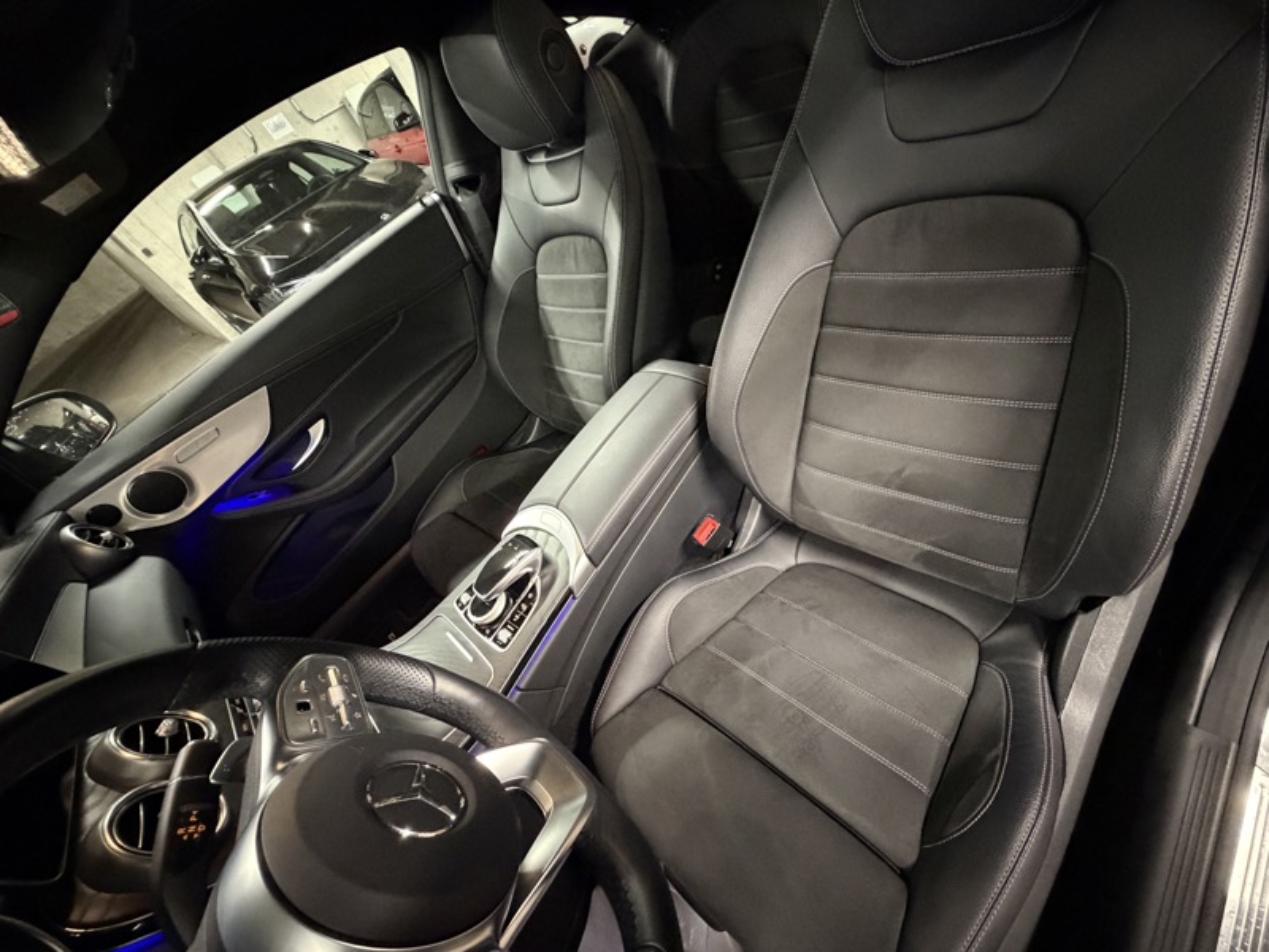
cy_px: 476
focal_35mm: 14
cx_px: 634
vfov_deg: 85.7
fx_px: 513
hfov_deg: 102.1
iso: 1250
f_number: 2.2
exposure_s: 1/33
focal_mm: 2.22
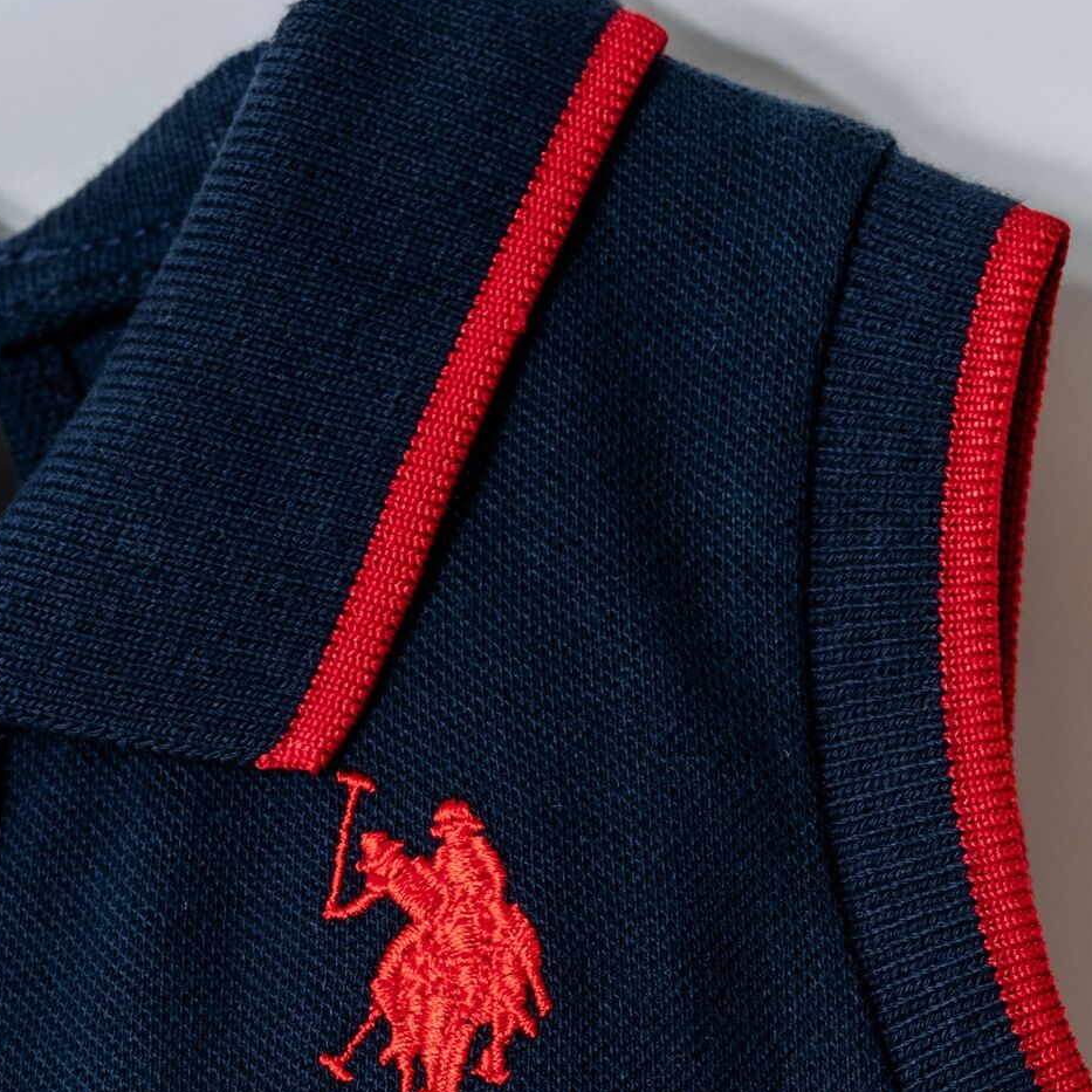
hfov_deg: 14.2
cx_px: 404
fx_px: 4390
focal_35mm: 123
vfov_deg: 14.0
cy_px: 1018
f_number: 11
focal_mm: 50
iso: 160
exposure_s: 1/125
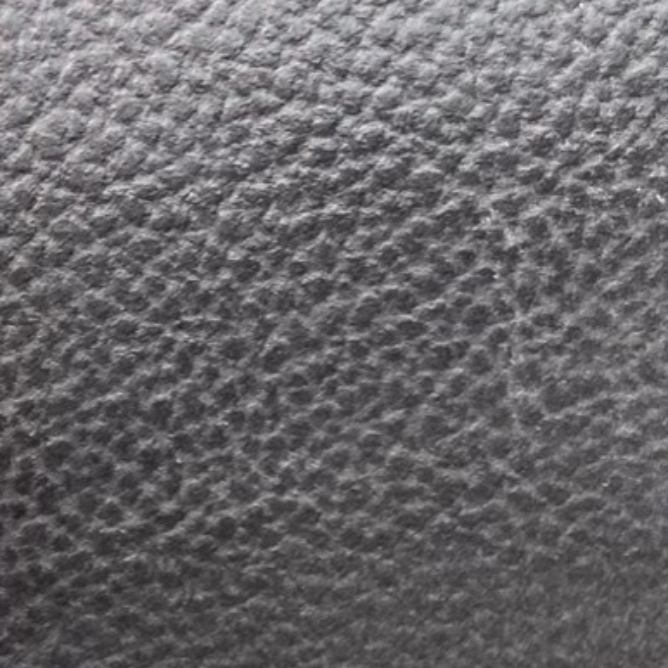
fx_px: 2664
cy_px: 267
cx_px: -393
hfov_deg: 13.3
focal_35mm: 122
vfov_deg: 14.3
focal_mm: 4.25
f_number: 1.8
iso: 80
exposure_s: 1/121
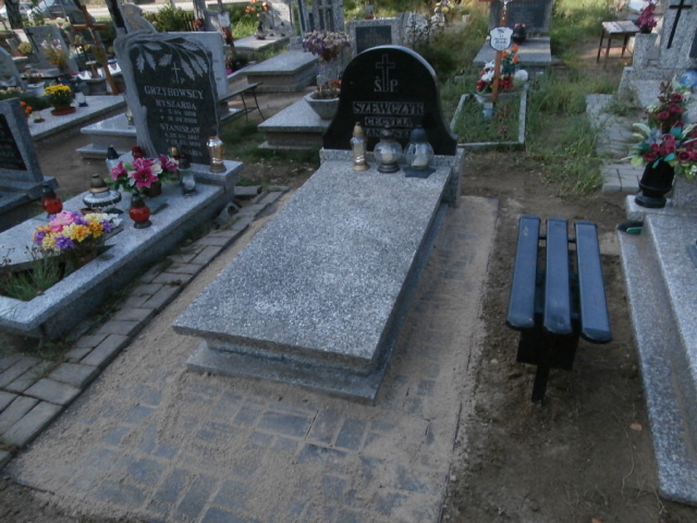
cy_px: 262
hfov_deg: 71.6
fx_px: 483
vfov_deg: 56.8
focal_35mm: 24
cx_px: 348
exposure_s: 1/200
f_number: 7.9
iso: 400
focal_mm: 4.2
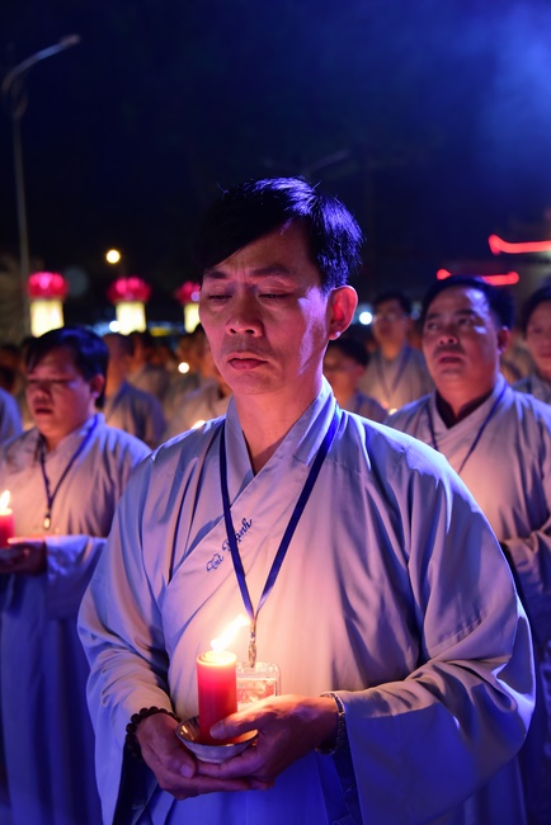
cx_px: 276
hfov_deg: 28.1
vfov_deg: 41.1
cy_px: 412
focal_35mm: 48
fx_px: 1101
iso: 2500
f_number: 4
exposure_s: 1/25
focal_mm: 48
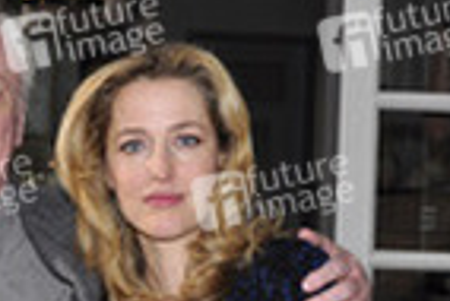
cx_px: -2
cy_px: 272
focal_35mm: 152
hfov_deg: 13.3
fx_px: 1902
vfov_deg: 9.0
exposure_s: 1/160
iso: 320
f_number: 4.2
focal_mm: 32
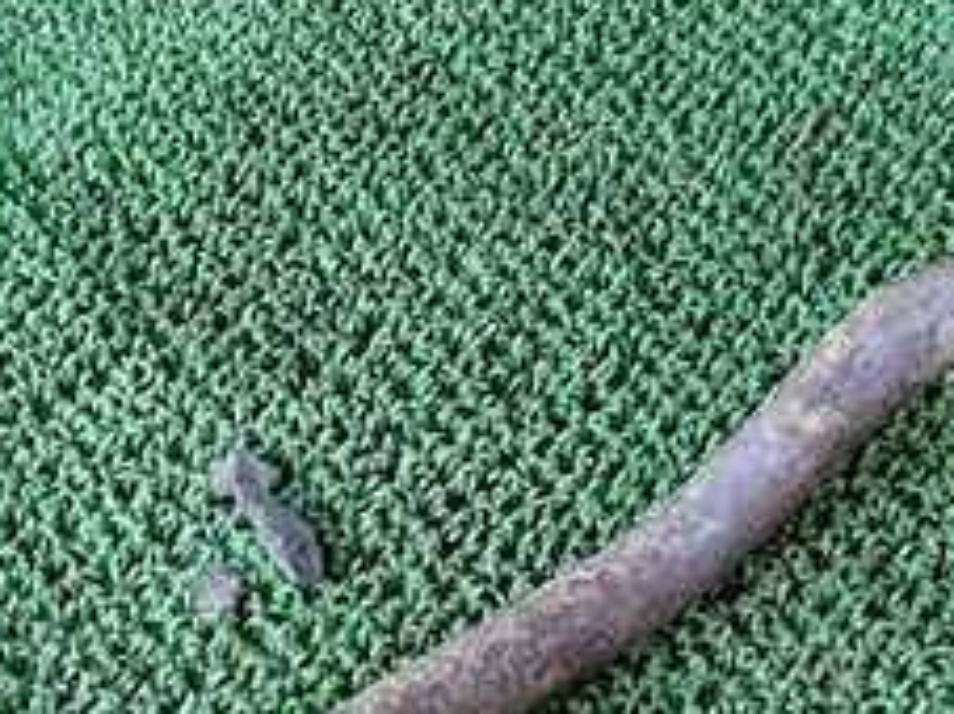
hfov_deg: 29.4
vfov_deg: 21.8
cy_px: 622
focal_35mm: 66
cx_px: 395
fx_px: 1818
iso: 200
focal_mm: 4.5
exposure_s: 1/100
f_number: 2
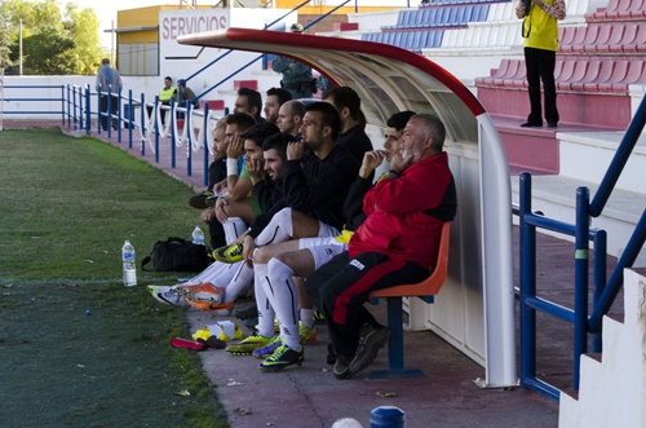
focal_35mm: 106
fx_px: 1891
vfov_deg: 12.9
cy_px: 209
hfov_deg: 19.4
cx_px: 298
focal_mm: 55
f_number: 10
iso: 100
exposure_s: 1/125
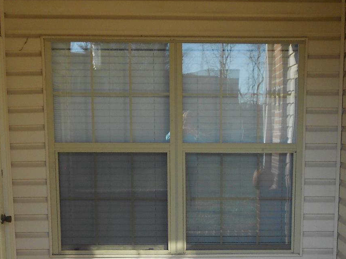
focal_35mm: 62
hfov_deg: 31.1
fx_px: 620
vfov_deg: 23.1
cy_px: 228
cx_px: 204
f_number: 3.2
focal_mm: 4.6
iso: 80
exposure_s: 1/320
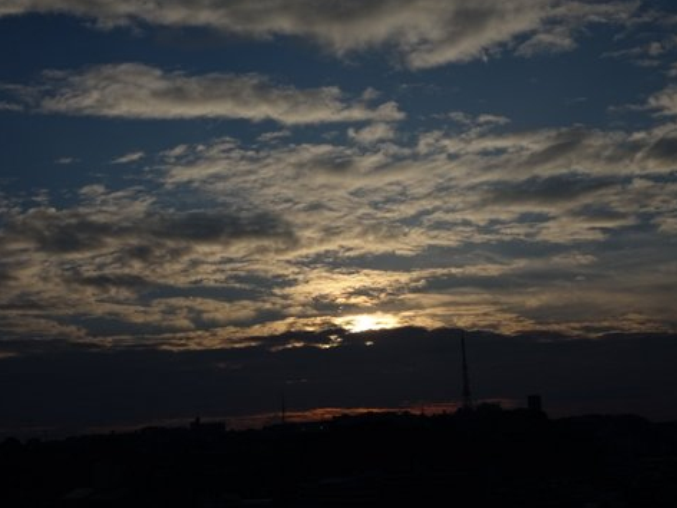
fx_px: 1193
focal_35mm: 61
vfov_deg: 24.0
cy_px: 253
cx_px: 341
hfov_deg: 31.7
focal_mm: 10.23
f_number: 5.6
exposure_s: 1/2000
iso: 80
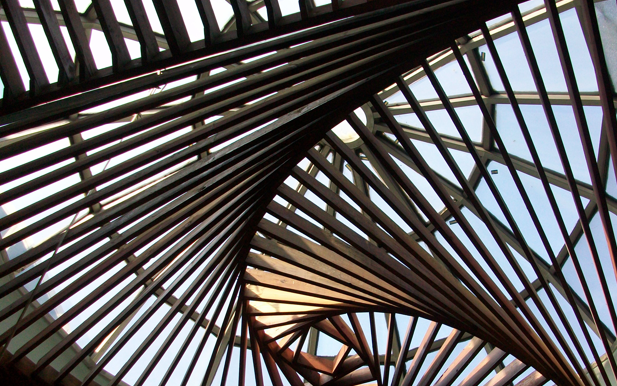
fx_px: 689
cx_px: 358
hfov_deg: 48.0
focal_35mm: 41
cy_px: 246
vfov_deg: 31.1
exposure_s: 1/60
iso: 79
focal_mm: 5.7
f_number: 2.8
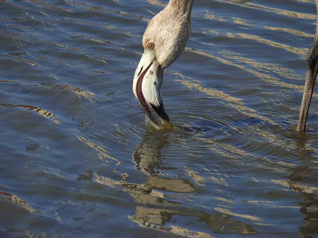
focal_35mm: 420
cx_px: 159
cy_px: 119
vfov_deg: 3.5
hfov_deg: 4.7
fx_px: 3858
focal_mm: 88.8
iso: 100
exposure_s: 1/1000
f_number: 4.5
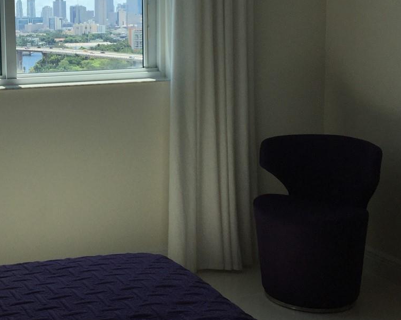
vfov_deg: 25.2
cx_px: 32
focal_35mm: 60
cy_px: 94
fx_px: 712
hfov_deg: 30.0
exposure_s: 1/1068
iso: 32
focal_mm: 4.15
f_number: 2.2
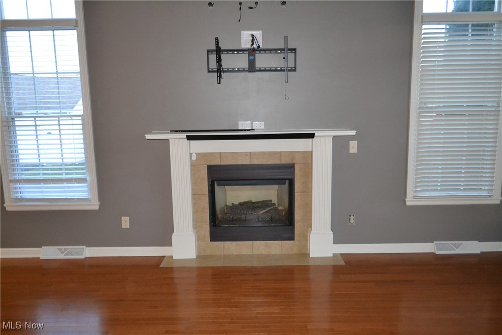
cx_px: 251
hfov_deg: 67.4
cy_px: 168
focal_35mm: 27
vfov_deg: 47.9
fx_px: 376
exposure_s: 1/60
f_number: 3.5
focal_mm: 18
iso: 3200
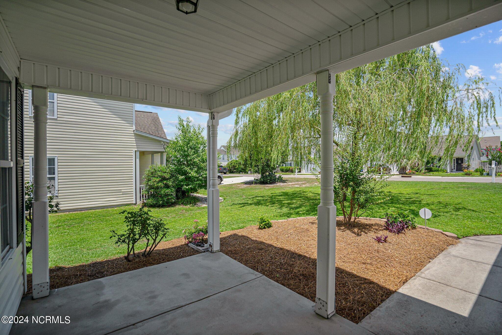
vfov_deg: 73.7
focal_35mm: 16
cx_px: 251
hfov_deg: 96.7
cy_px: 168
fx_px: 223
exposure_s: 1/3200
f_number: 4
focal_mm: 16
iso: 250
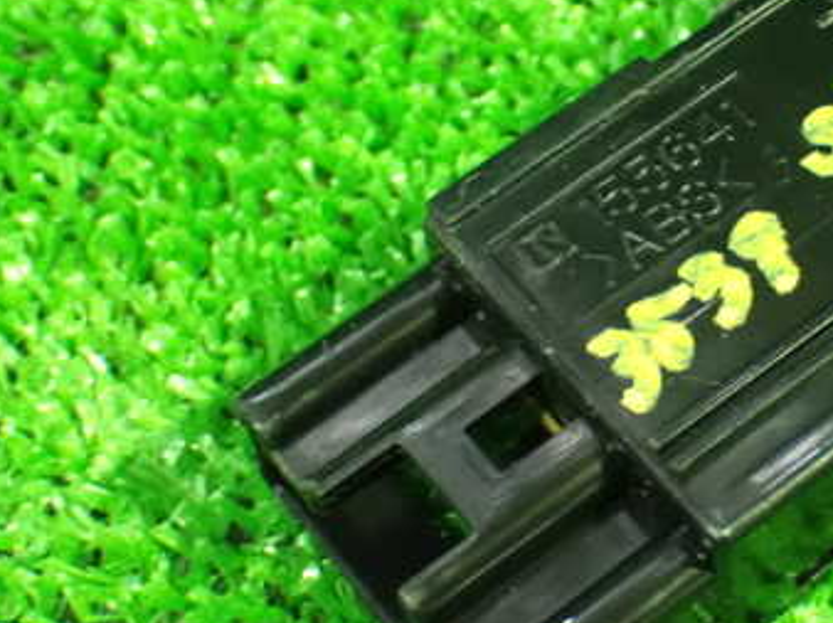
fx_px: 2477
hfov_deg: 18.8
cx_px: 727
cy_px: 283
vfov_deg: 14.3
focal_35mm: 103
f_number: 3.5
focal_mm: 10.35
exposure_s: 1/15
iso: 1600
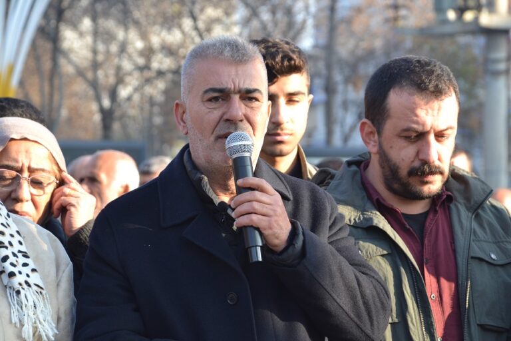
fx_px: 2129
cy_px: 170
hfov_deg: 13.7
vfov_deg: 9.1
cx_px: 256
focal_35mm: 150
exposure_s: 1/125
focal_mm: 100
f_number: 5.6
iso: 400
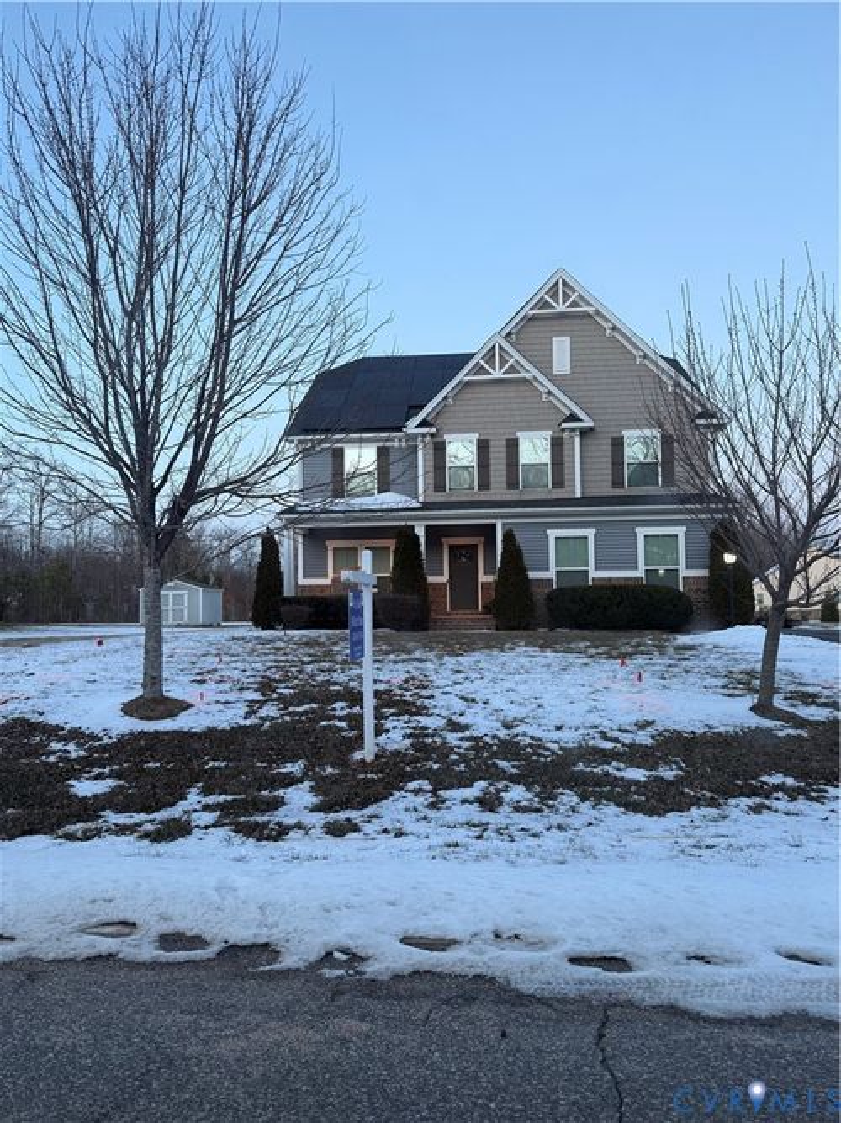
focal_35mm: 24
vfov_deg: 71.6
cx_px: 420
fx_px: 778
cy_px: 562
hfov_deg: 56.8
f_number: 1.78
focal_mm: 6.76
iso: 125
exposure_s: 1/121
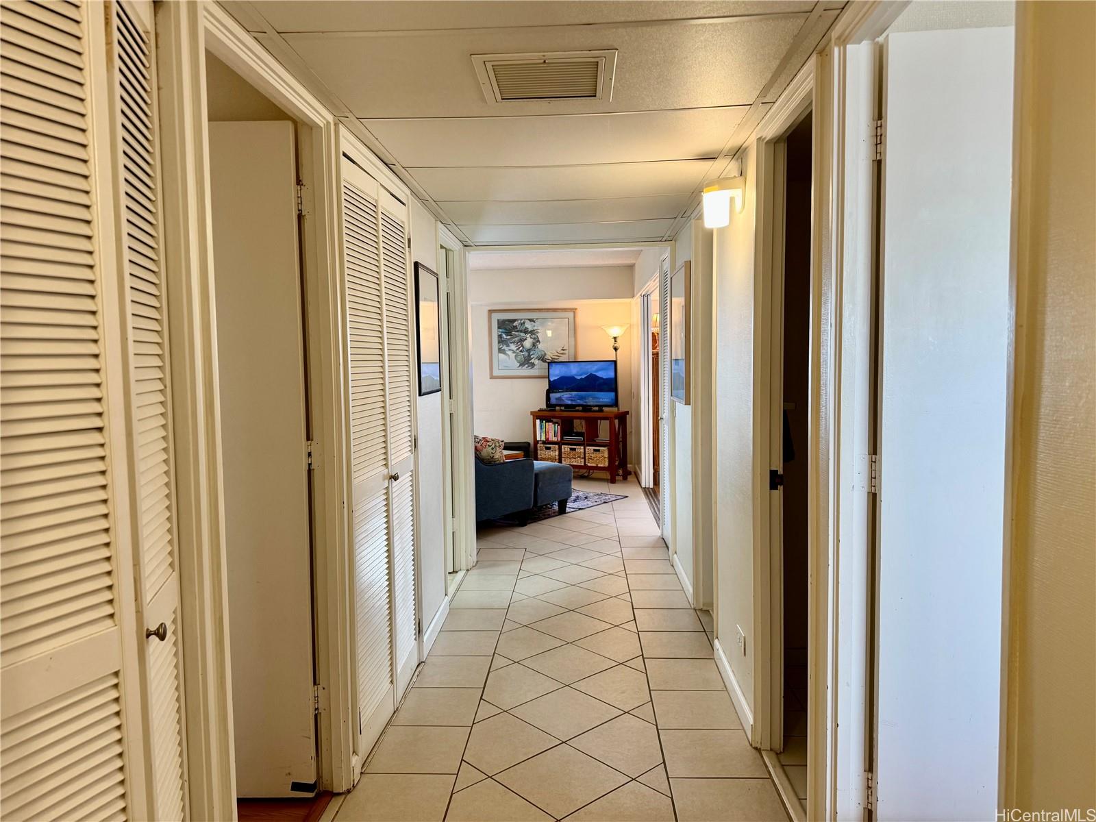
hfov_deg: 71.6
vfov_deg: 56.8
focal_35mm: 24
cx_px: 548
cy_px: 411
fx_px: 760
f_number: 1.78
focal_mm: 6.76
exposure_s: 1/60
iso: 125
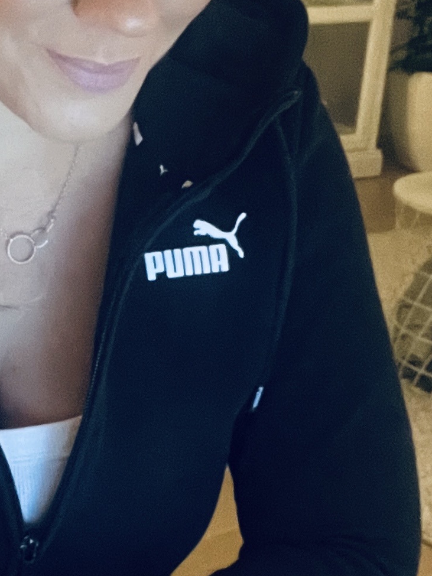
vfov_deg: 20.6
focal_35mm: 95
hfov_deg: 15.3
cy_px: 367
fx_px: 1581
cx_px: -9
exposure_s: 1/17
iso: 1000
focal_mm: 2.71
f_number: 2.2
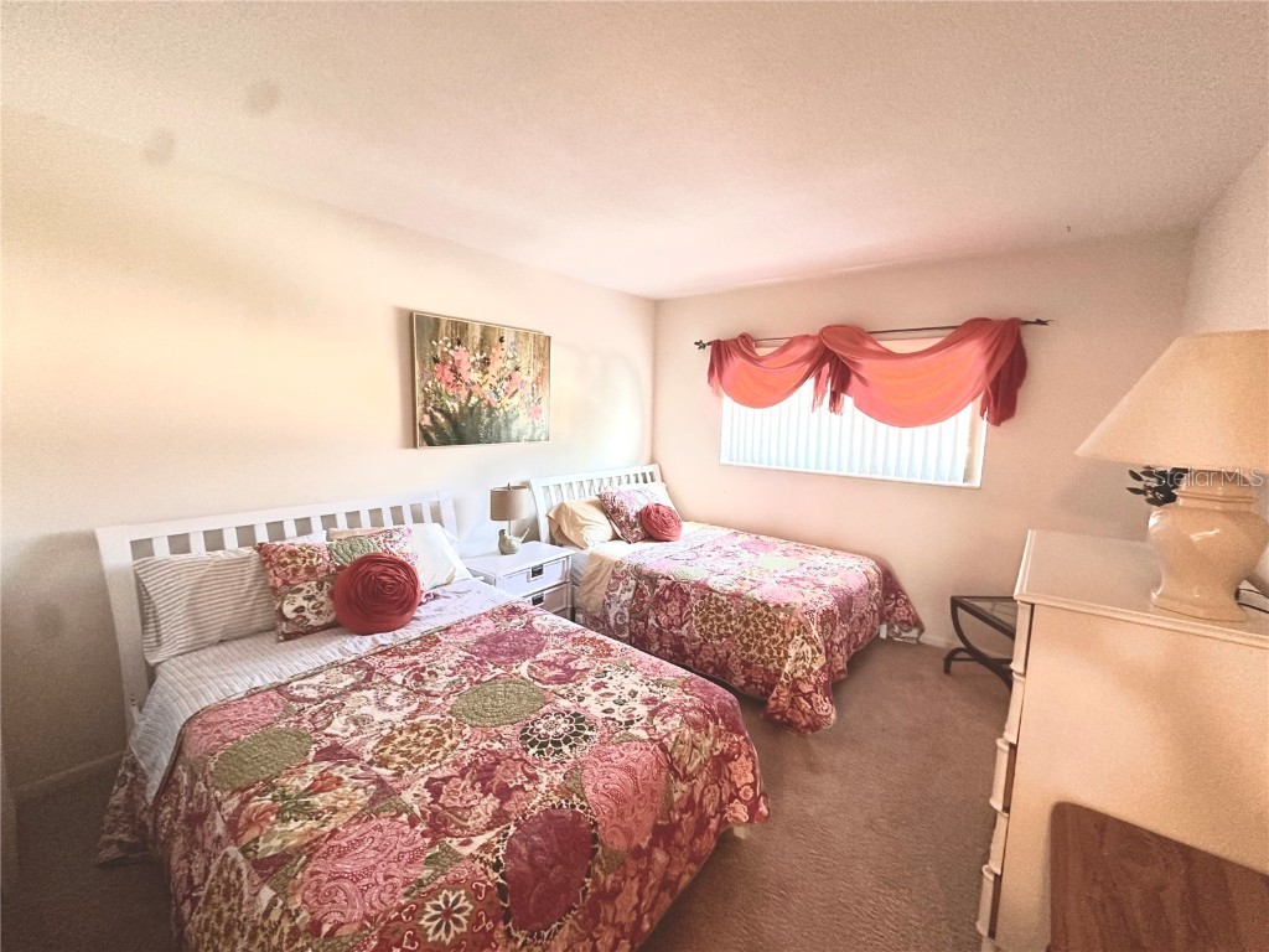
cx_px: 634
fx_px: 513
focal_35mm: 14
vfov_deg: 85.7
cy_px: 476
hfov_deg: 102.1
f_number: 2.2
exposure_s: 1/60
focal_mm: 2.22
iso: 500
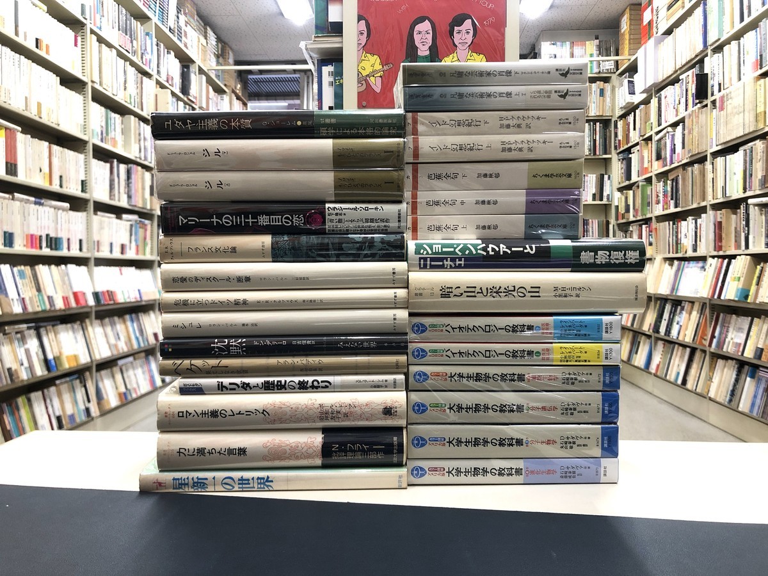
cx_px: 384
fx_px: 621
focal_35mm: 28
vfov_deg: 49.7
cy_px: 288
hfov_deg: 63.4
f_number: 1.8
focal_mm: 3.99
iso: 40
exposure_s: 1/33
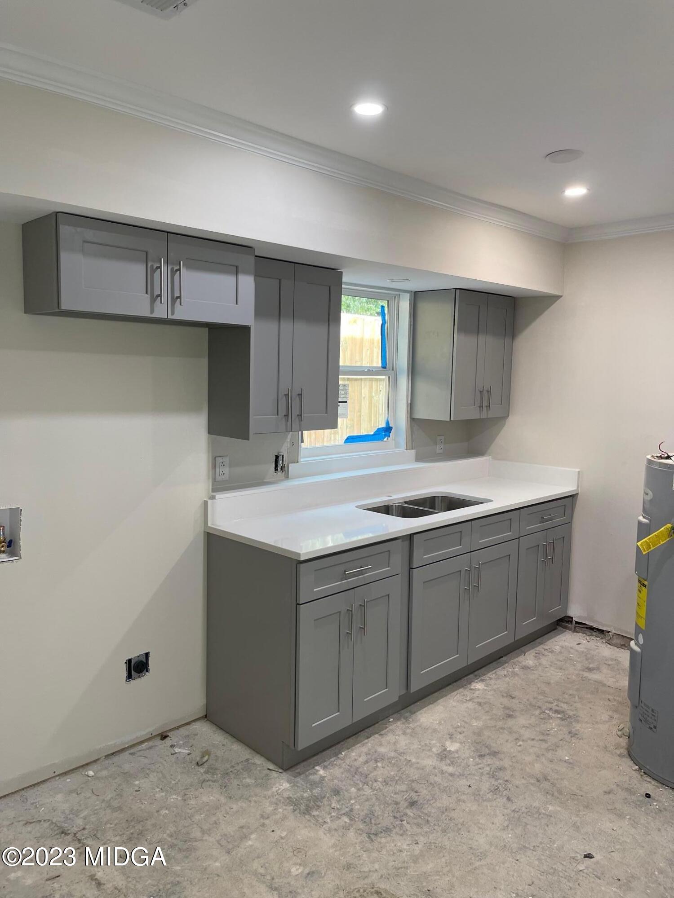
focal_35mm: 26
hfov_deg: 53.1
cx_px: 337
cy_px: 449
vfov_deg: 67.3
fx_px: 675
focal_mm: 5.1
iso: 100
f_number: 1.6
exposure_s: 1/120
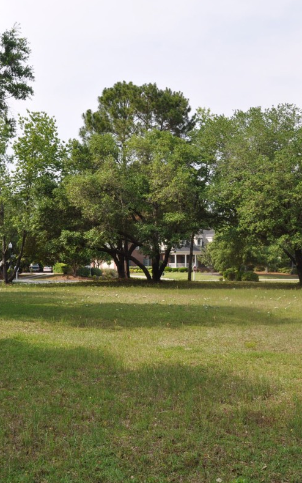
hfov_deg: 25.3
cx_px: 119
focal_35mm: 51
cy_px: 240
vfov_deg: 39.6
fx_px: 671
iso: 200
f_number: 9
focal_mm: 22
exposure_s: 1/320
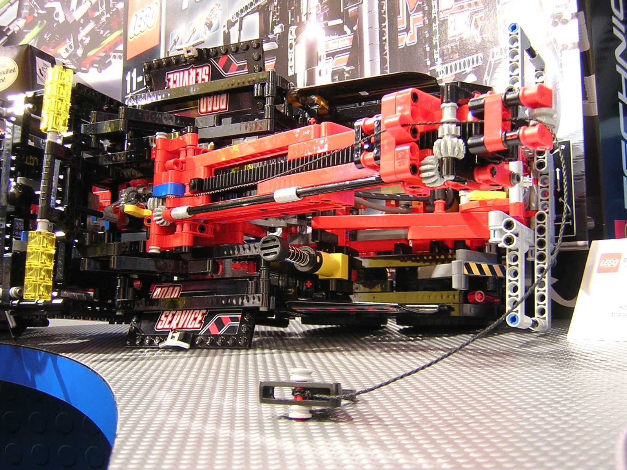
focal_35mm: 36
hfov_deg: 51.4
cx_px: 314
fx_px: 652
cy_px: 235
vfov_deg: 39.7
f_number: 2.6
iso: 313
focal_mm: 4.7
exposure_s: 1/3.5
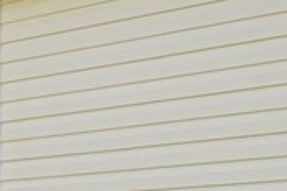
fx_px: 797
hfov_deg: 16.2
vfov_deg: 12.9
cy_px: 294
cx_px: -274
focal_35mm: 100
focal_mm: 16
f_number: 9
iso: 320
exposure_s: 1/100
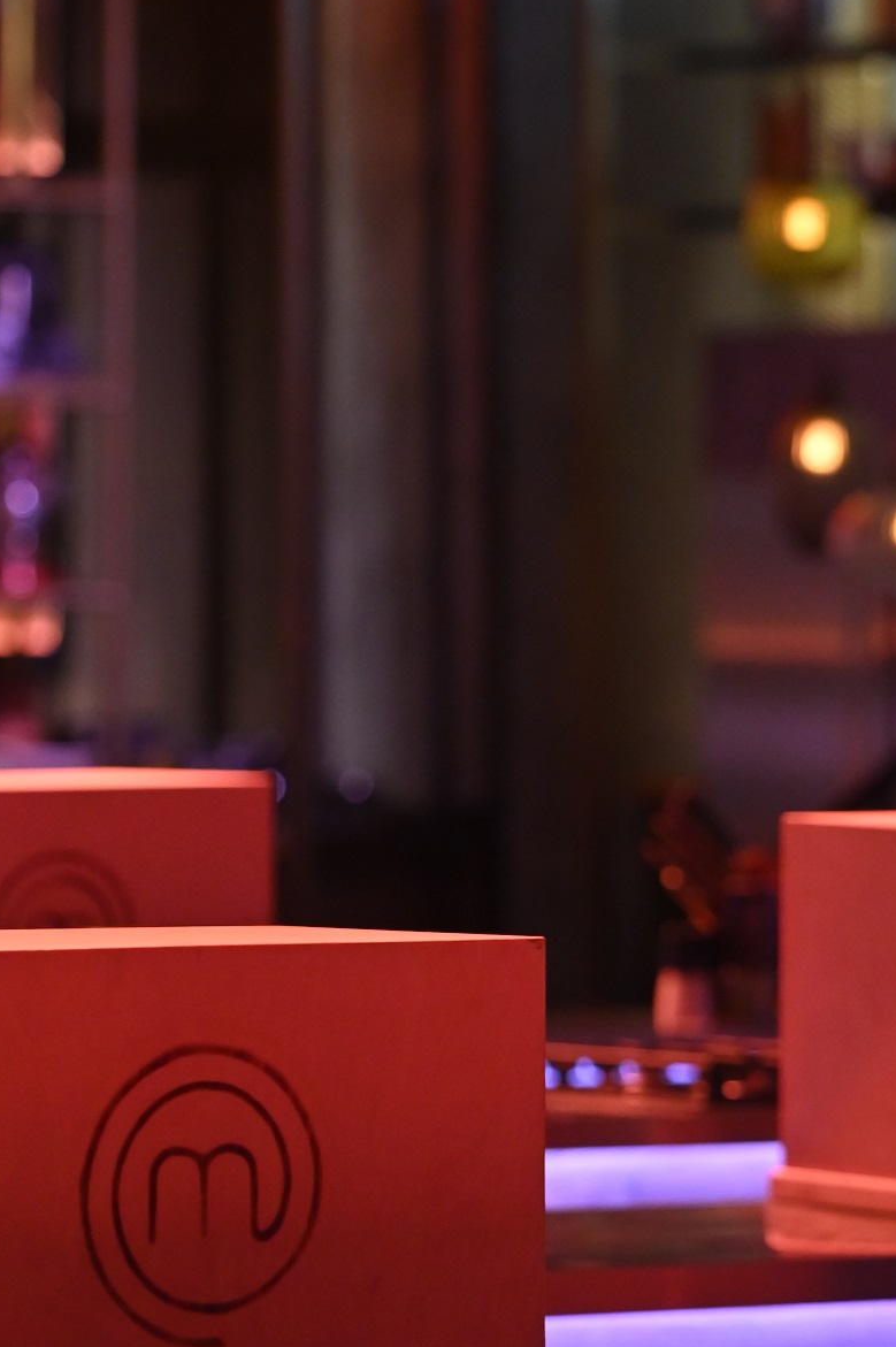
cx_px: 514
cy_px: 483
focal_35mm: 308
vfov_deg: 6.7
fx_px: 11515
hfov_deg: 4.5
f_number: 3.2
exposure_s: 1/125
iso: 3200
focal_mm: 120
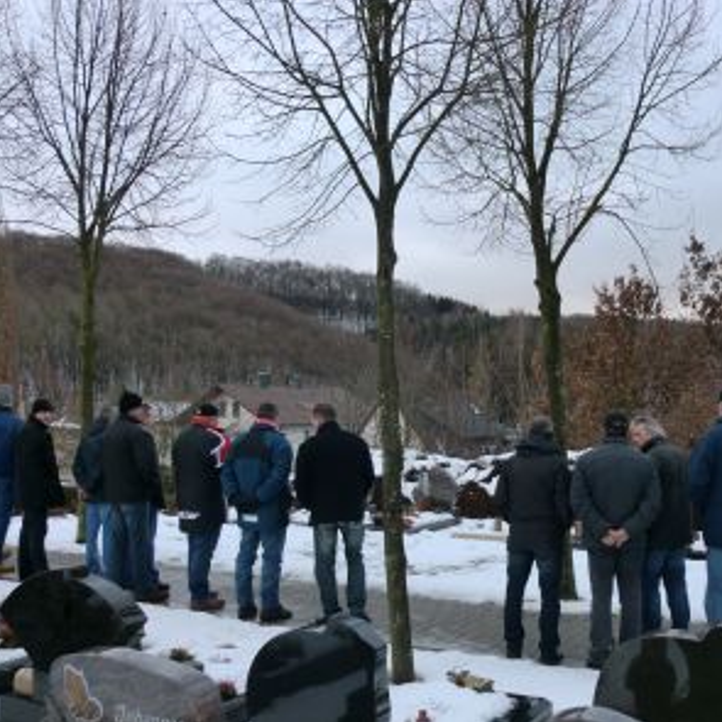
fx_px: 991
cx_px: 436
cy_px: 360
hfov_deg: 39.8
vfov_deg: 40.0
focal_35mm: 42
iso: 80
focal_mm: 6.3
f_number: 3.1
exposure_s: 1/60
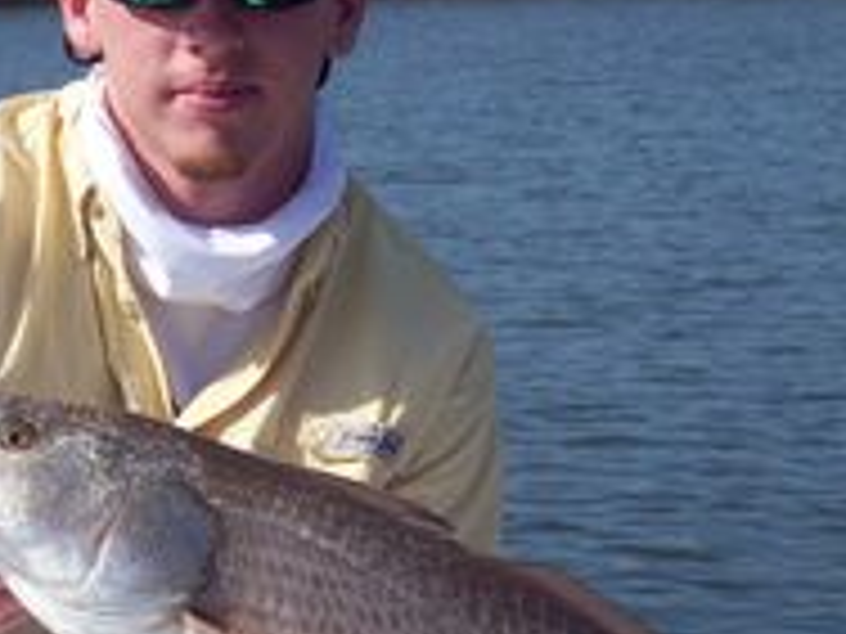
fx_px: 4008
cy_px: 409
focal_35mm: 164
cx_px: 315
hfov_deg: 12.0
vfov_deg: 9.0
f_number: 8.5
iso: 80
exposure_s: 1/300
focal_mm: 12.8
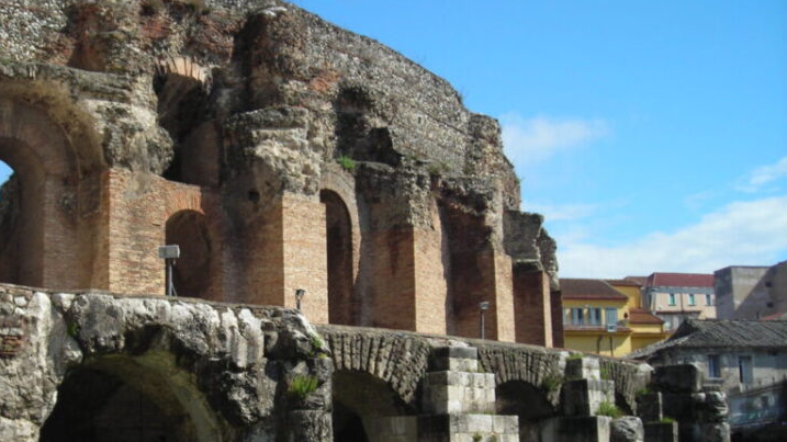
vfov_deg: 22.9
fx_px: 1085
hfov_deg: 39.6
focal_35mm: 52
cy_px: 314
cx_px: 294
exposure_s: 1/157
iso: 50
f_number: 6.4
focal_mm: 6.3
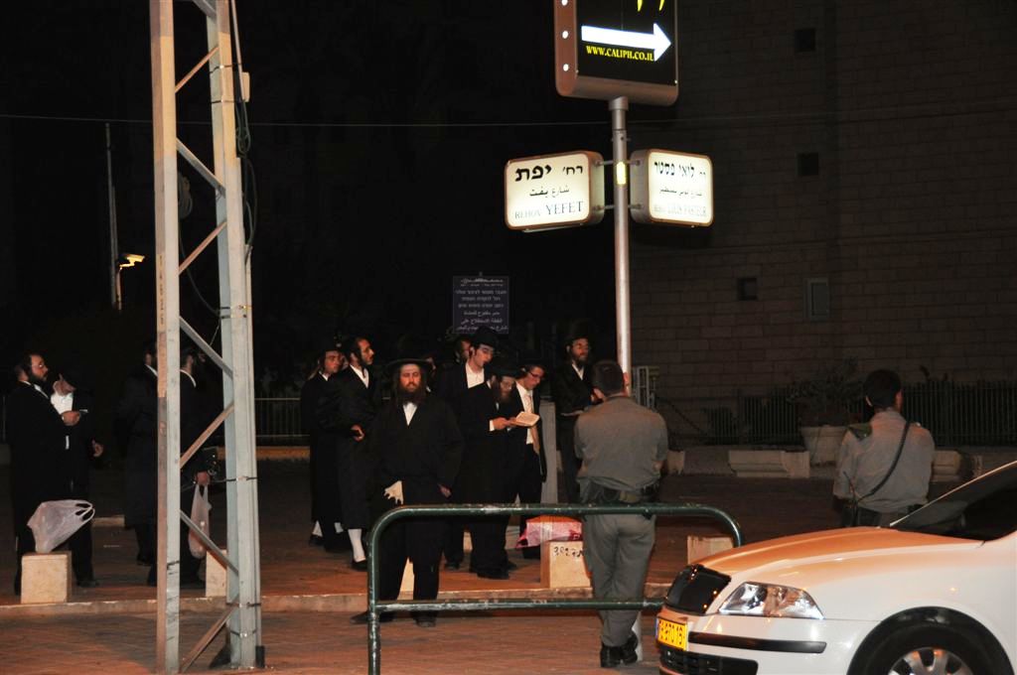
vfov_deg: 15.1
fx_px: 2539
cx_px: 508
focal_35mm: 90
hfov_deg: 22.6
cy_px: 338
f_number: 4.8
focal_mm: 60
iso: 800
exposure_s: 1/60
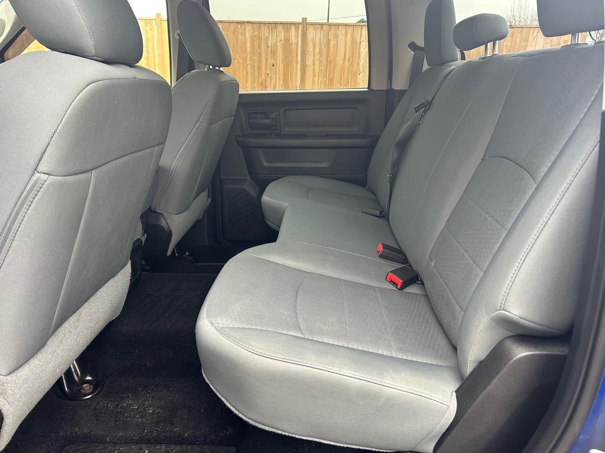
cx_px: 302
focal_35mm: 26
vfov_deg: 53.1
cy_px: 226
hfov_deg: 67.3
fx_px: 454
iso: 100
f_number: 1.5
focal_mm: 5.7
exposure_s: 1/121
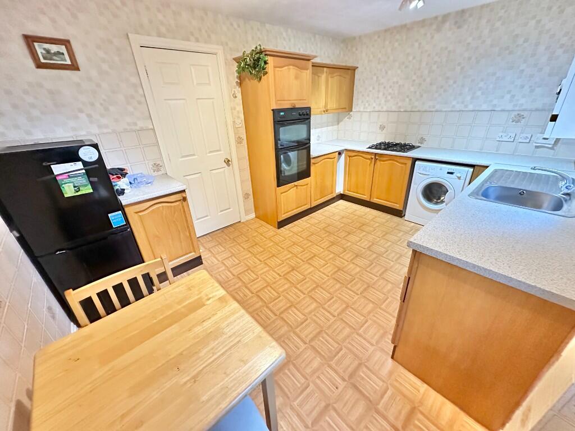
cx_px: 288
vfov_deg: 85.7
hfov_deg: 102.1
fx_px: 233
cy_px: 216
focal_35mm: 14
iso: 1000
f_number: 2.2
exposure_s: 1/50
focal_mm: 2.22
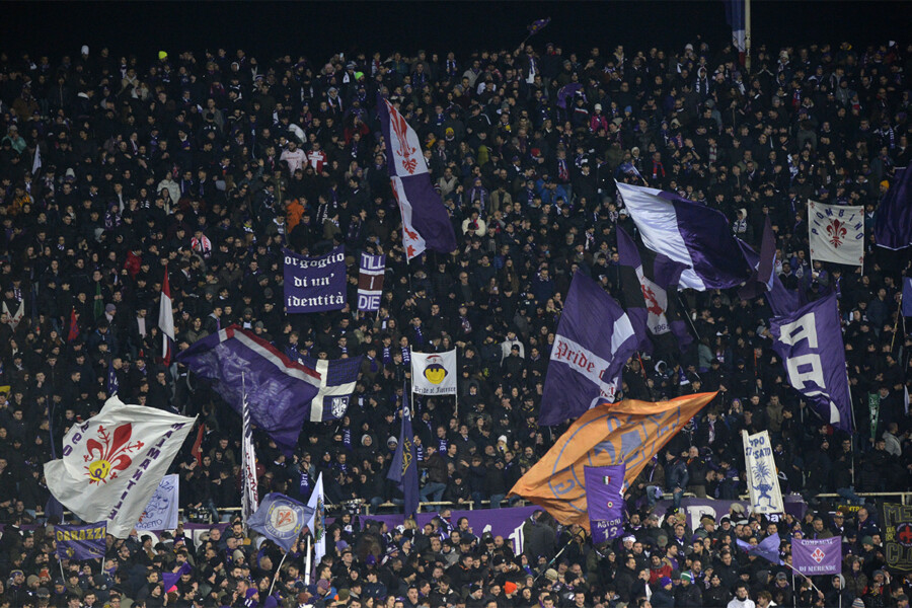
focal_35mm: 220
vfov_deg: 6.2
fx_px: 5573
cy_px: 304
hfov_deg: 9.4
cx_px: 456
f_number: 5.3
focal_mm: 220
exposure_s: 1/320
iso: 2500
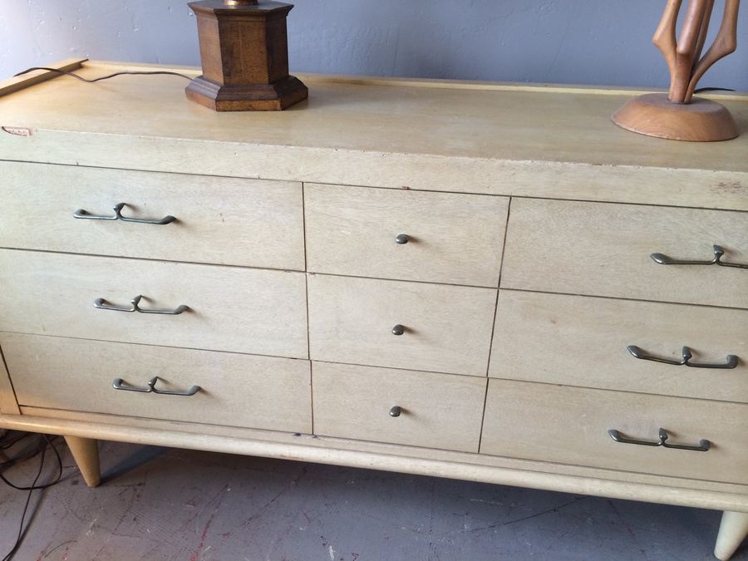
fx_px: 648
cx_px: 374
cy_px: 280
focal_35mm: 30
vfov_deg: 46.8
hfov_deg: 60.0
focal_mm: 4.12
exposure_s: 1/30
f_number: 2.2
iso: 80
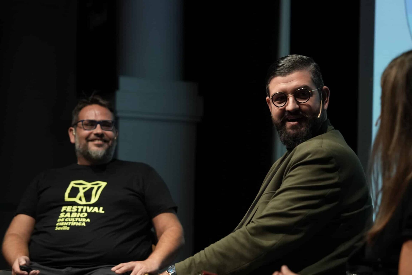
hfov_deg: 19.5
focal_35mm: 105
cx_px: 206
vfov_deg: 13.0
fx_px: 1202
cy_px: 138
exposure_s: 1/160
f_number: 2.8
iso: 1250
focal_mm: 70
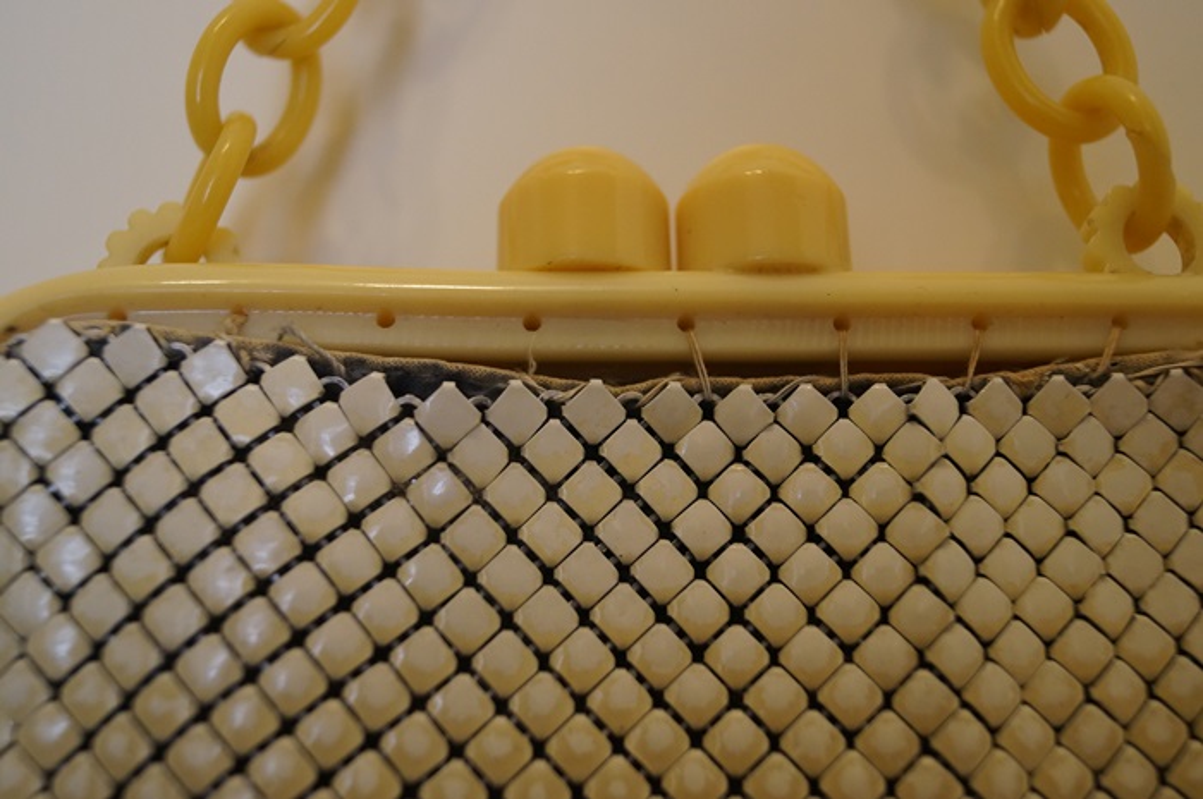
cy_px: 400
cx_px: 602
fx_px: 1502
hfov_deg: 43.6
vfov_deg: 29.8
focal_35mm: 45
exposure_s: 1/160
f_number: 4.5
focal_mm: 30
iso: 800
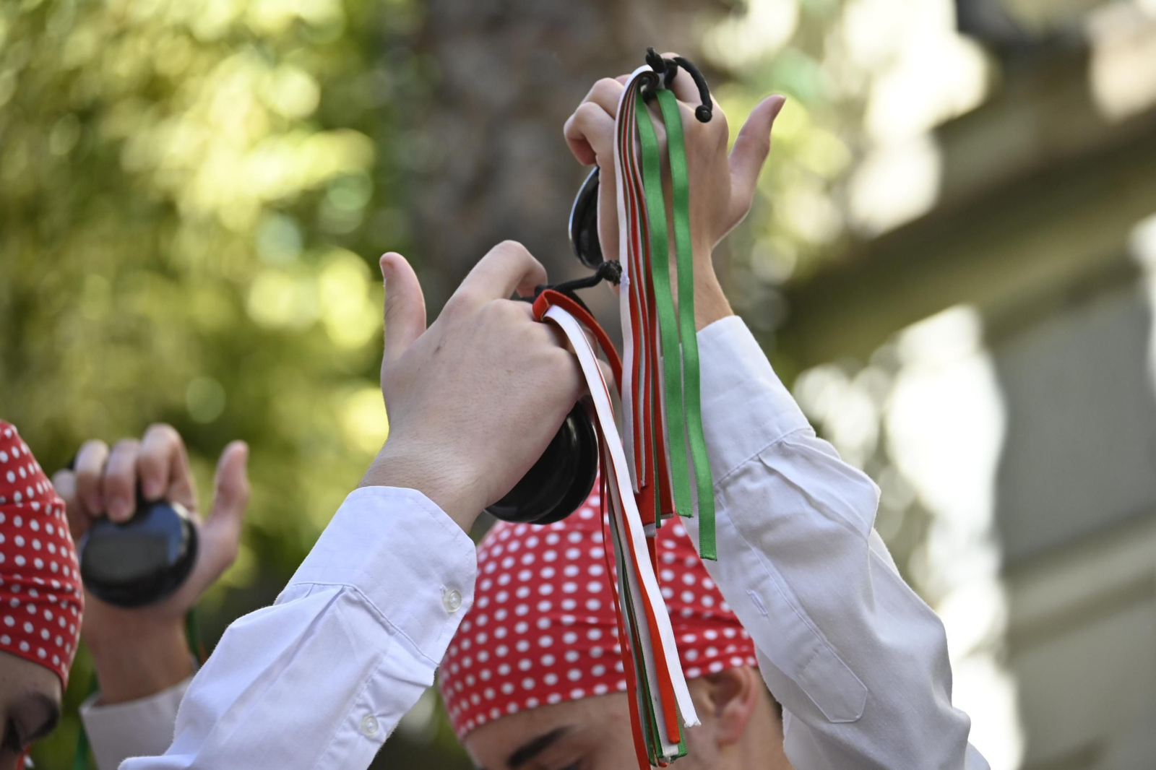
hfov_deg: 8.9
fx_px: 7464
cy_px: 385
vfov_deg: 5.9
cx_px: 578
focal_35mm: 232
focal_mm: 155
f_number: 5.3
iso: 400
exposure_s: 1/400
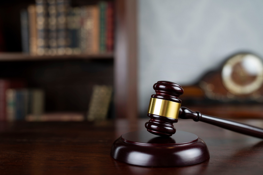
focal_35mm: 41
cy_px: 88
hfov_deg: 47.4
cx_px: 132
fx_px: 300
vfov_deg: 32.6
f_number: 2.8
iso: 100
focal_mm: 41
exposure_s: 1/100
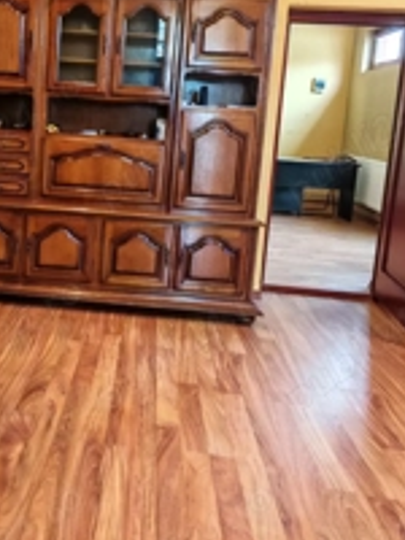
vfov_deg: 55.7
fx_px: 499
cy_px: 184
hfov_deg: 42.4
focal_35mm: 32
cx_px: 89
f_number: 2.2
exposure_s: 1/33
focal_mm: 1.96
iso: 1250
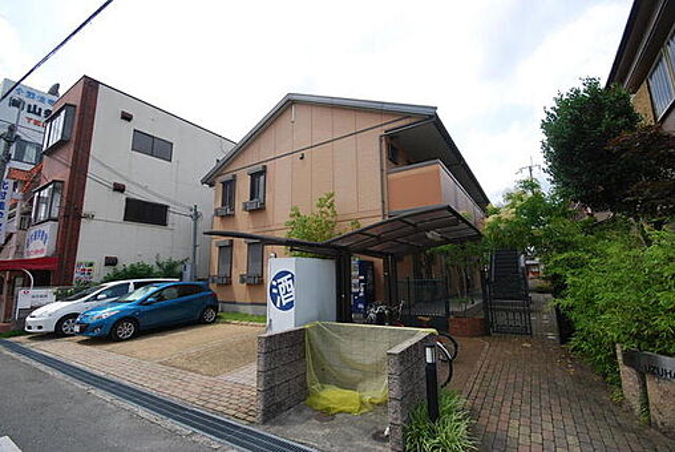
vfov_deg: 77.5
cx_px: 338
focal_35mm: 15
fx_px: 282
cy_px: 226
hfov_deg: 100.3
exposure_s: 1/200
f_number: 7.1
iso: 100
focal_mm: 10
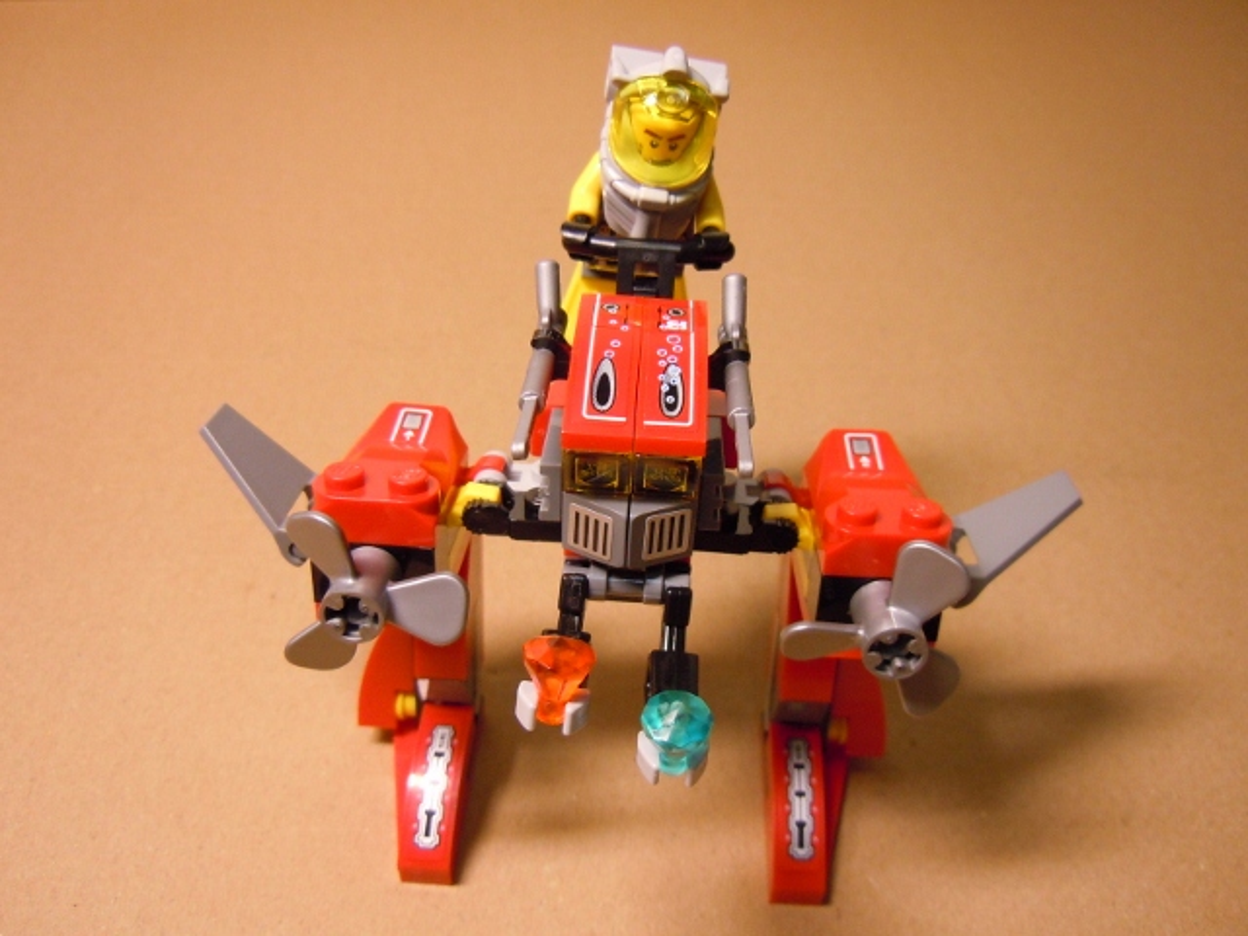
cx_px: 624
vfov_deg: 46.8
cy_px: 468
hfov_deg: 60.0
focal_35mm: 30
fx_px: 1082
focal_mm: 5.4
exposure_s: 1/40
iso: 400
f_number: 3.5
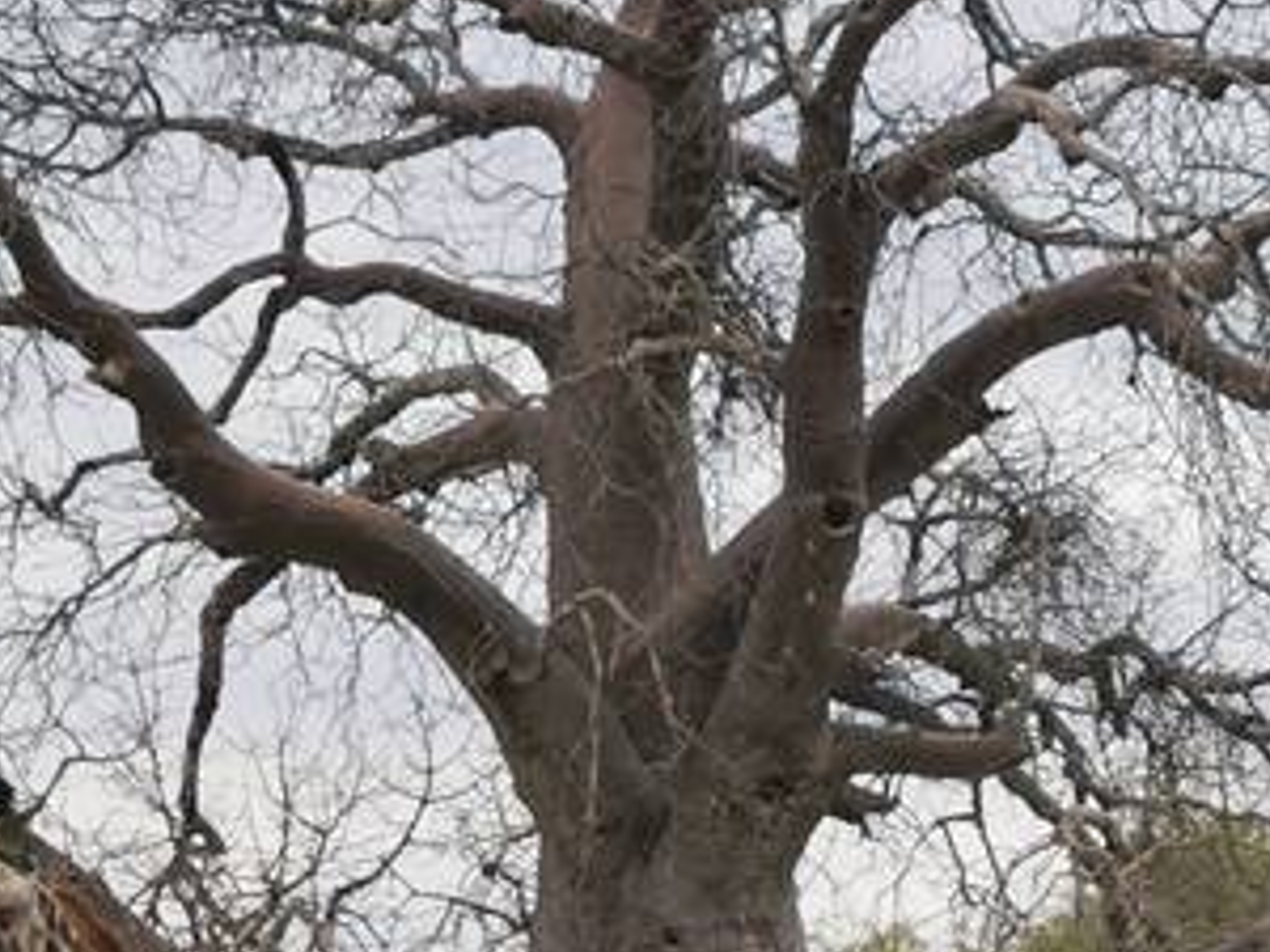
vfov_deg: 7.6
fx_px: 6934
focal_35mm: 189
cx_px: 440
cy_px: 1798
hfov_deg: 10.5
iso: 50
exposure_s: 1/2198
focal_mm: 5.58
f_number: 1.8
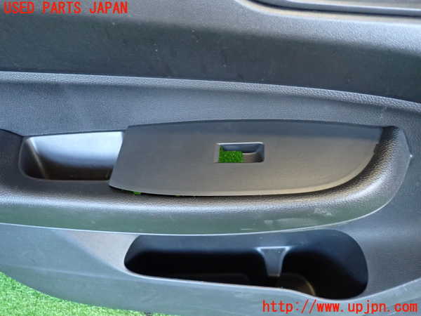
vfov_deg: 54.9
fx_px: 304
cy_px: 158
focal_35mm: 25
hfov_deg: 69.4
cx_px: 210
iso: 640
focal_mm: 4.5
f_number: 2
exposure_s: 1/30
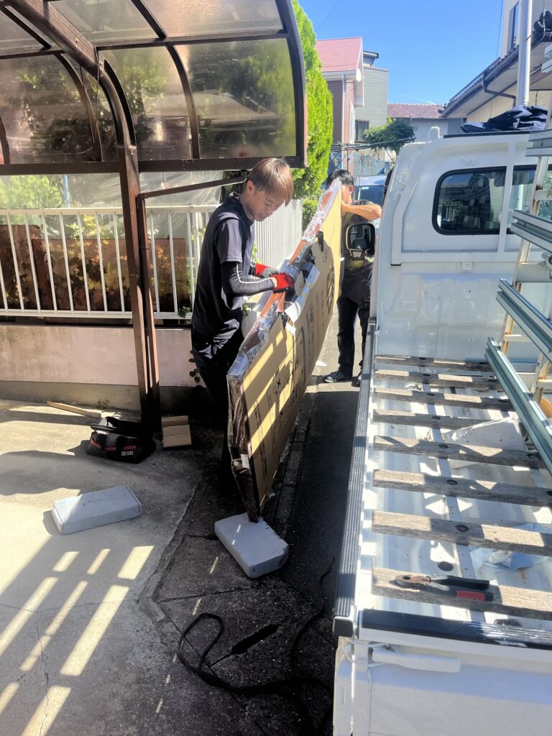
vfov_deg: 67.3
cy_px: 368
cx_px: 276
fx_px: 553
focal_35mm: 26
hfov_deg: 53.1
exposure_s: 1/1252
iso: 50
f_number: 1.6
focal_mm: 5.1
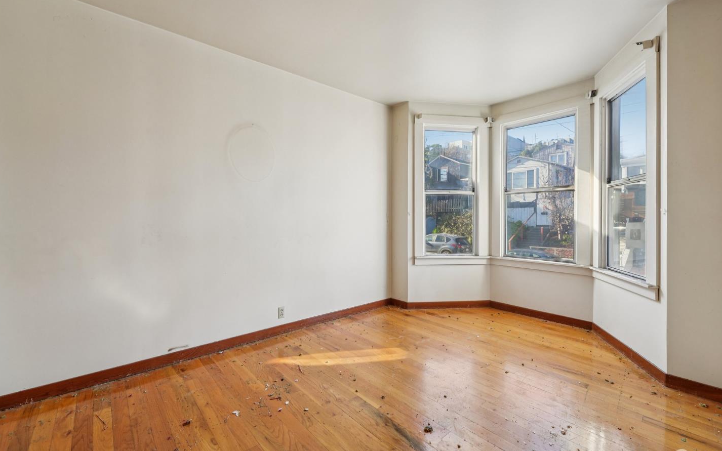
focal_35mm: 15
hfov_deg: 101.4
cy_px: 217
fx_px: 295
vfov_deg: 74.8
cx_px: 372
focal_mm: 14
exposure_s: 1/100
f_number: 8
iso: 500
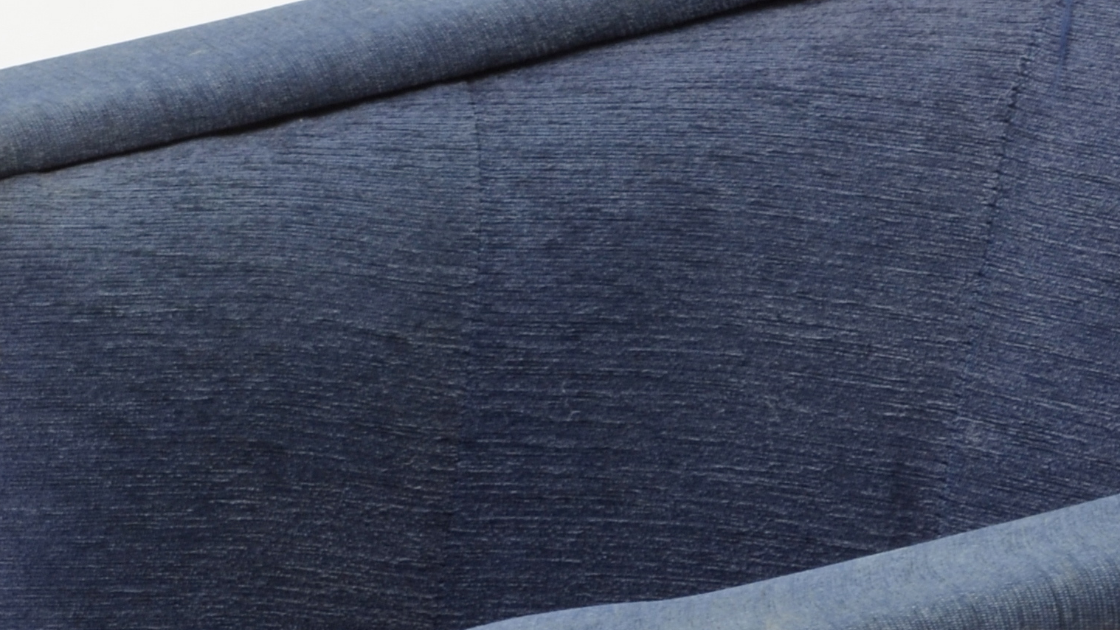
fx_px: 9979
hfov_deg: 6.4
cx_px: 640
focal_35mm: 336
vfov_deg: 3.6
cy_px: 1523
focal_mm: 66
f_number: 11
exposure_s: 1/125
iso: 200
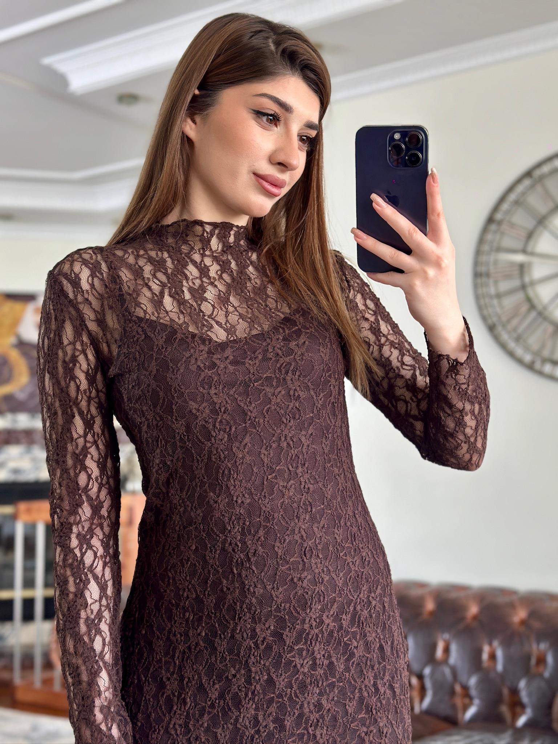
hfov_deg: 30.3
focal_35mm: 48
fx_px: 1032
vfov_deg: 39.7
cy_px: 372
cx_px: 279
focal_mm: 6.86
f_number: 1.78
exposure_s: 1/50
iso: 125
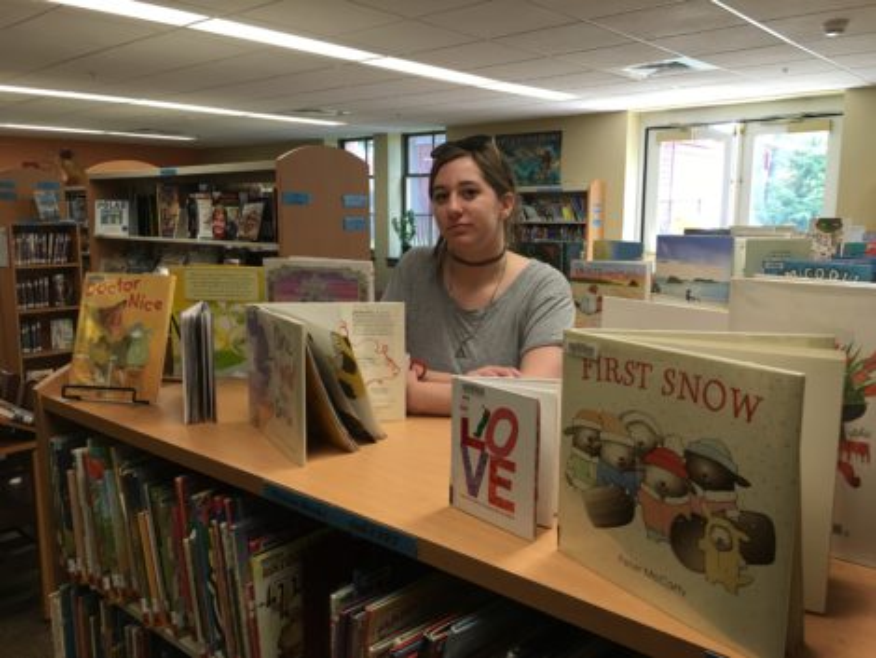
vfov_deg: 48.3
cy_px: 329
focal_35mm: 29
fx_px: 734
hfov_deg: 61.6
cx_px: 438
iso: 25
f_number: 2.2
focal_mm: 4.15
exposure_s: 1/15
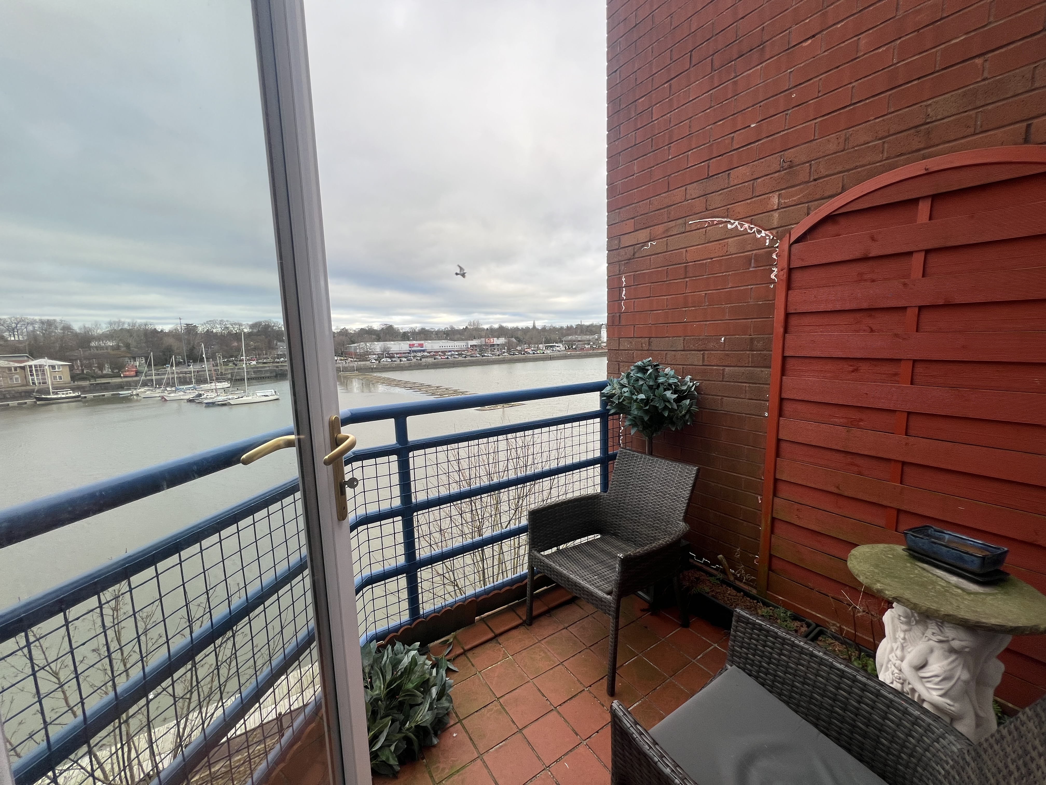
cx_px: 523
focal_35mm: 13
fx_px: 393
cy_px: 392
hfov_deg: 106.2
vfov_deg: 89.9
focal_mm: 1.57
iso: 32
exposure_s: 1/185
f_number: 1.8
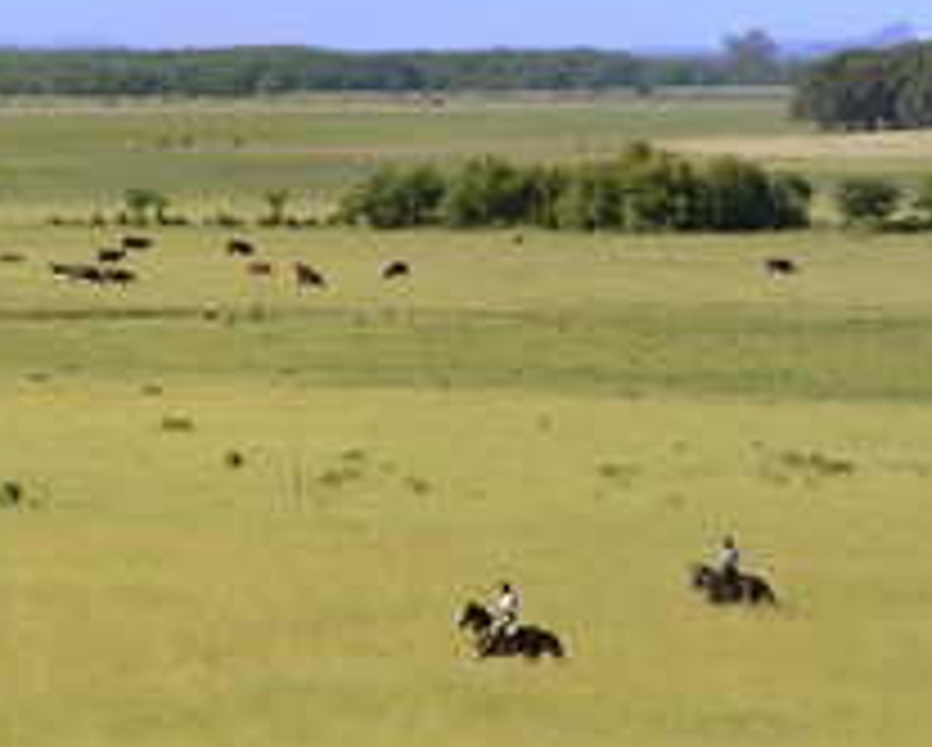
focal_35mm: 352
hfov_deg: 5.5
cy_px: 315
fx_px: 9719
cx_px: 243
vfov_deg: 4.4
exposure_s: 1/320
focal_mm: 185
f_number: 9
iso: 200
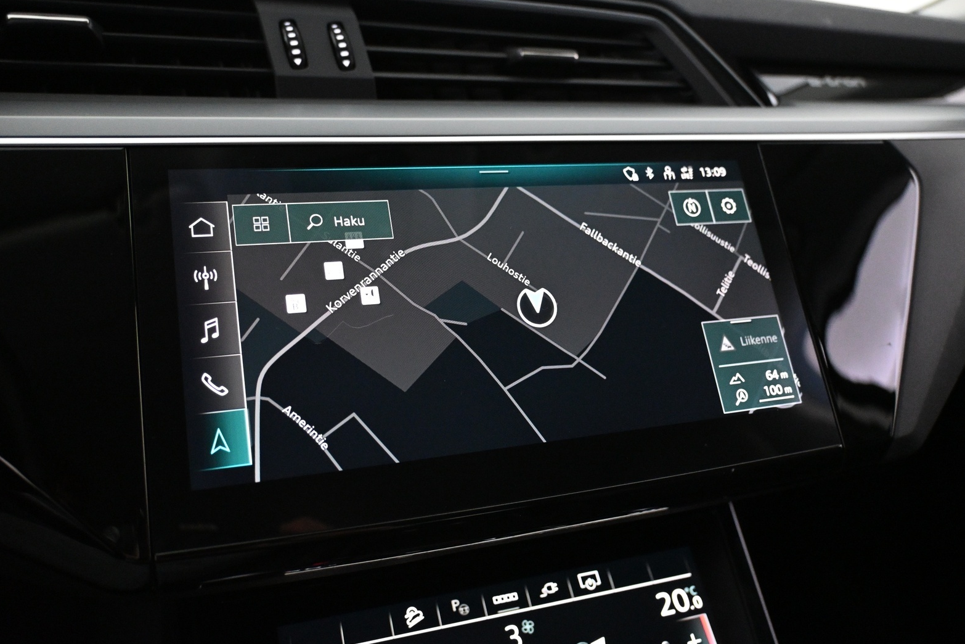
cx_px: 477
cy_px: 317
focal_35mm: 30
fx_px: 811
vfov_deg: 43.3
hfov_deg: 61.5
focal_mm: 19.5
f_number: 3.8
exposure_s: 1/60
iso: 4000
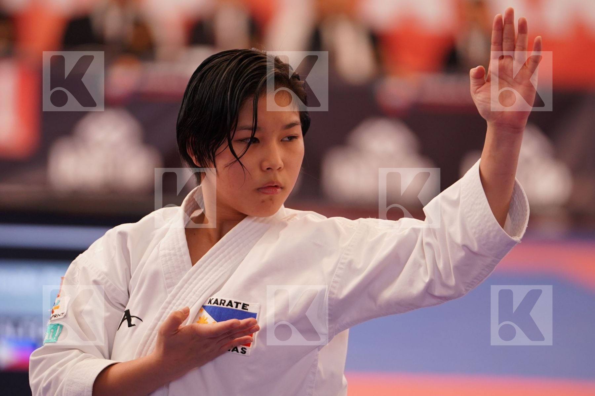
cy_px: 198
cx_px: 298
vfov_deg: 4.6
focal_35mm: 297
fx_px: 4908
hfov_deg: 6.9
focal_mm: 198
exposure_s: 1/500
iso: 1000
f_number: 2.8
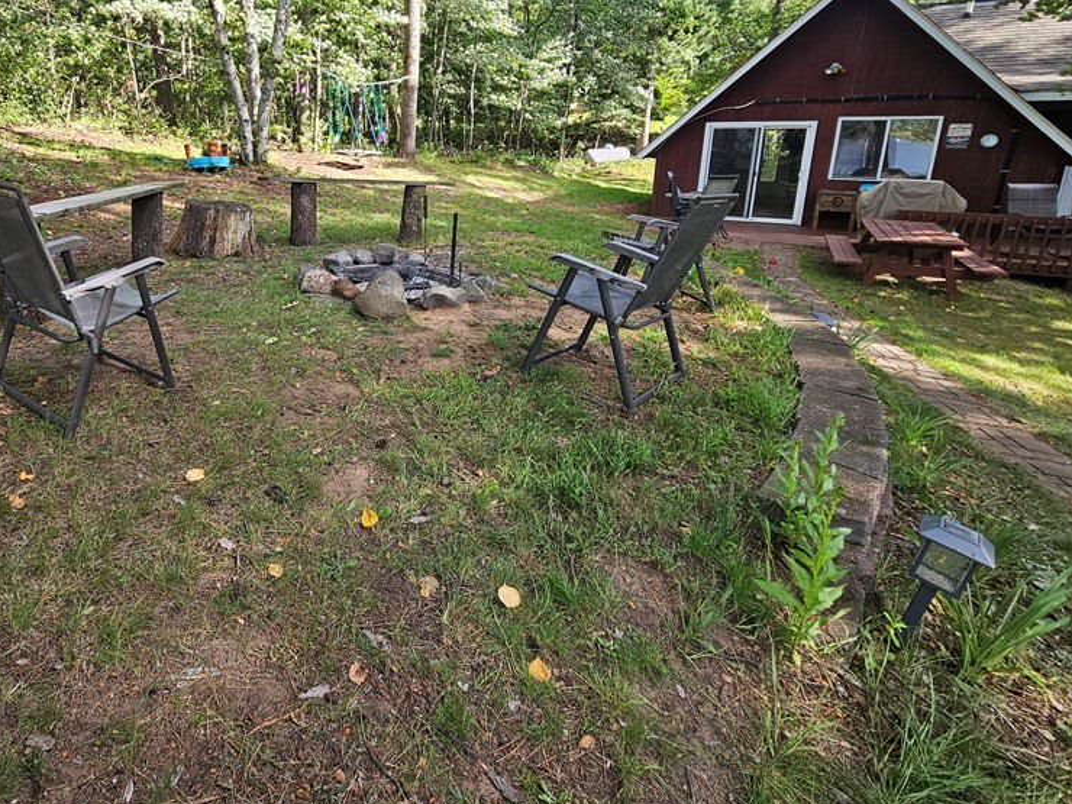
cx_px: 343
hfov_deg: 84.2
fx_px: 557
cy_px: 267
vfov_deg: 69.5
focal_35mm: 18
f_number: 2.2
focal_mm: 2.2
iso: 50
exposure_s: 1/208
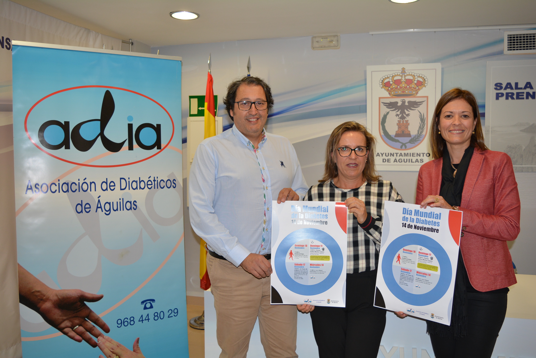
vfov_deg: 40.0
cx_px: 268
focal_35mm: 33
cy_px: 179
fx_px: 492
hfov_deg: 57.2
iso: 400
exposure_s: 1/60
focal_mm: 22
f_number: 4
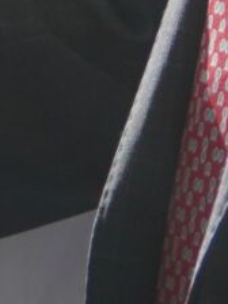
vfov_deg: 3.5
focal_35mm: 543
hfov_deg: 2.7
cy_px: -804
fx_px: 4773
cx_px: -76
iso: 100
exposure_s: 1/400
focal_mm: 33
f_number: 5
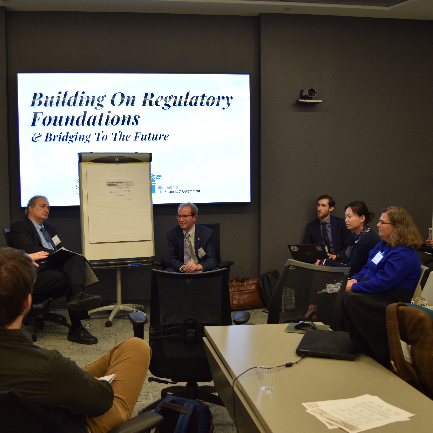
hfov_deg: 38.3
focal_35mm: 44
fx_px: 623
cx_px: 190
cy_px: 225
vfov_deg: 38.3
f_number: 4
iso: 450
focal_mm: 22
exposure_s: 1/60
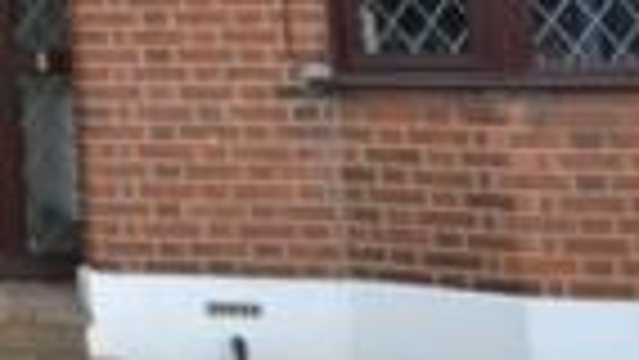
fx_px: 1838
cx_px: -830
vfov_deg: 10.6
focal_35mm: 108
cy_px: -259
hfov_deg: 14.3
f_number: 4.8
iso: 800
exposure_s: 1/640
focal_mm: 15
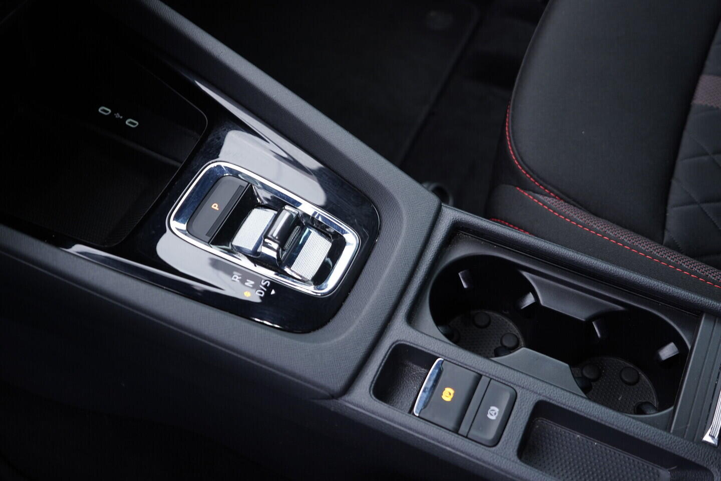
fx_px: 721
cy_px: 240
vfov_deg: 36.9
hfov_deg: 53.1
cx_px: 360
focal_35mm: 36
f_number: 2.8
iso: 200
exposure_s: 1/40
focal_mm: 24
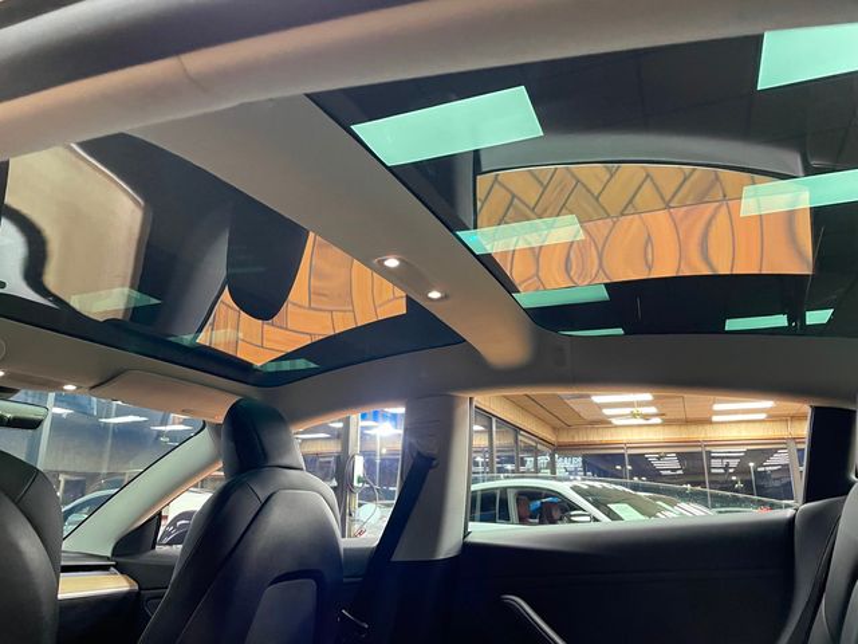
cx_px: 429
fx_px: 644
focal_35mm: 26
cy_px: 322
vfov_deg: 53.1
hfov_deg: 67.3
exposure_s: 1/60
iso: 500
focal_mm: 4.2
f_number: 1.6
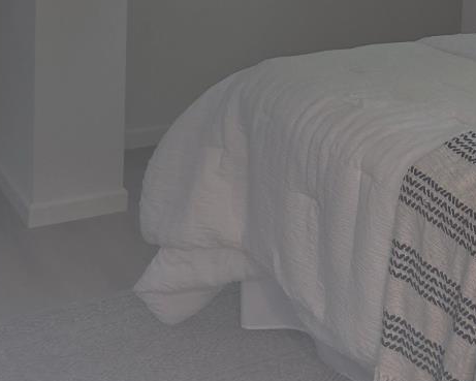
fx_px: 1029
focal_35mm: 73
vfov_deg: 19.7
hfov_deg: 23.7
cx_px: 578
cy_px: -80
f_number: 1.7
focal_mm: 6.3
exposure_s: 1/60
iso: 125
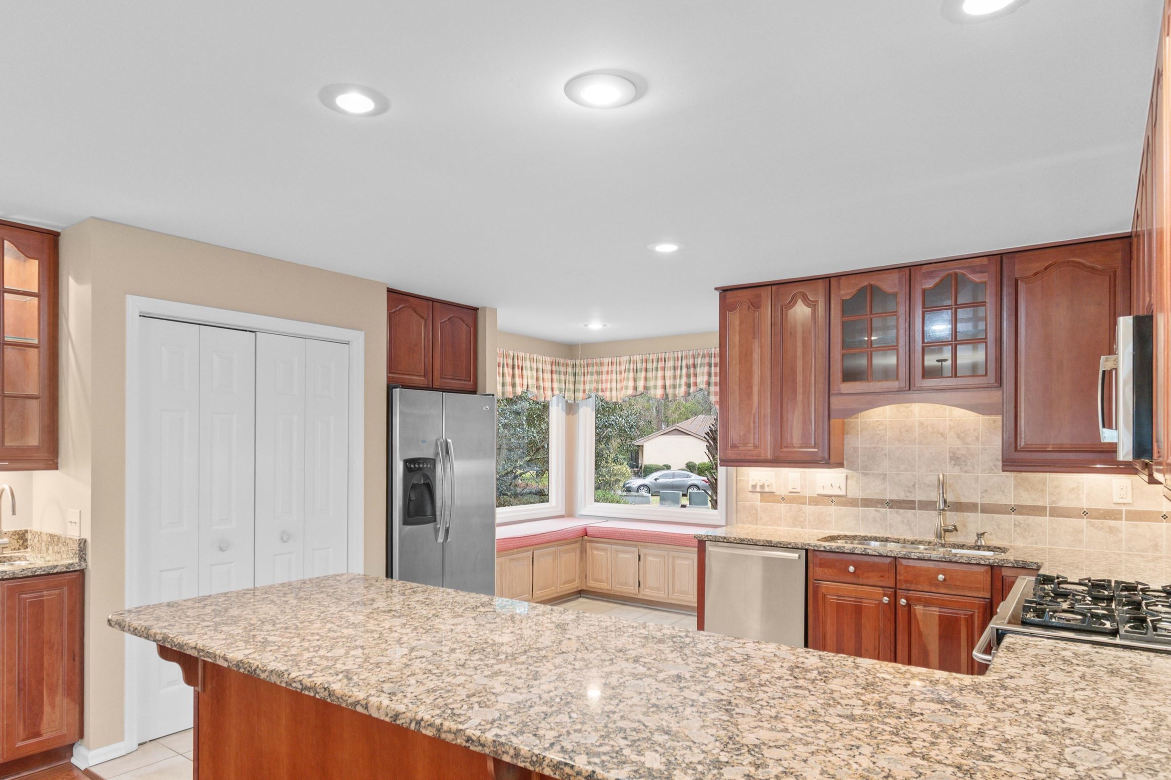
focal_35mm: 21
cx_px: 547
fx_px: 683
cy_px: 432
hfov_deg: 81.1
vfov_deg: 59.3
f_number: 4.8
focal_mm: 11
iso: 100
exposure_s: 4
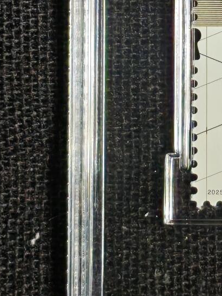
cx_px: 331
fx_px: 2446
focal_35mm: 286
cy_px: -68
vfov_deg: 6.9
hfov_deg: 5.2
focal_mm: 4.94
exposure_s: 1/640
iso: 50
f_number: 1.5
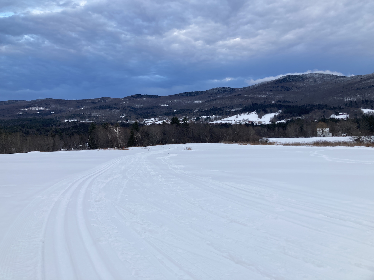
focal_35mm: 28
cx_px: 187
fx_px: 303
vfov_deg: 49.7
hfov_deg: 63.4
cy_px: 140
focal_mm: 3.99
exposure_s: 1/204
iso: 20
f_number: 1.8
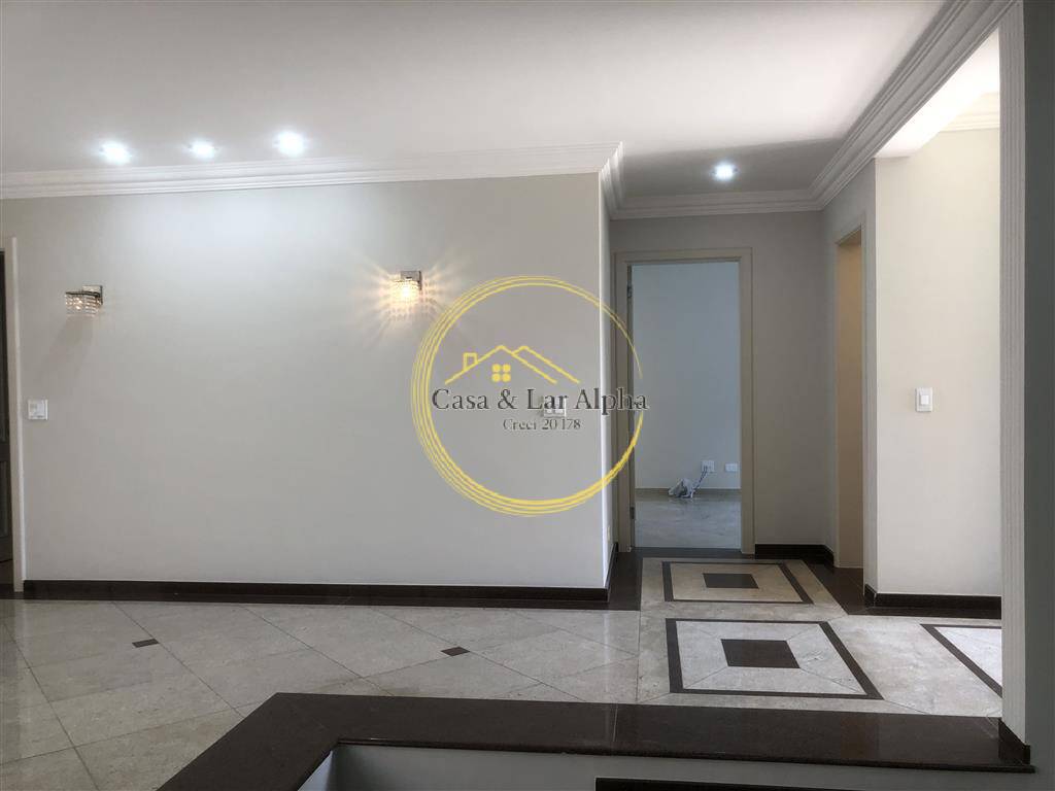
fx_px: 853
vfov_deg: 49.7
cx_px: 528
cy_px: 396
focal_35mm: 28
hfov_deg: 63.4
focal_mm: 4
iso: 64
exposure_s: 1/120
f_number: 1.8
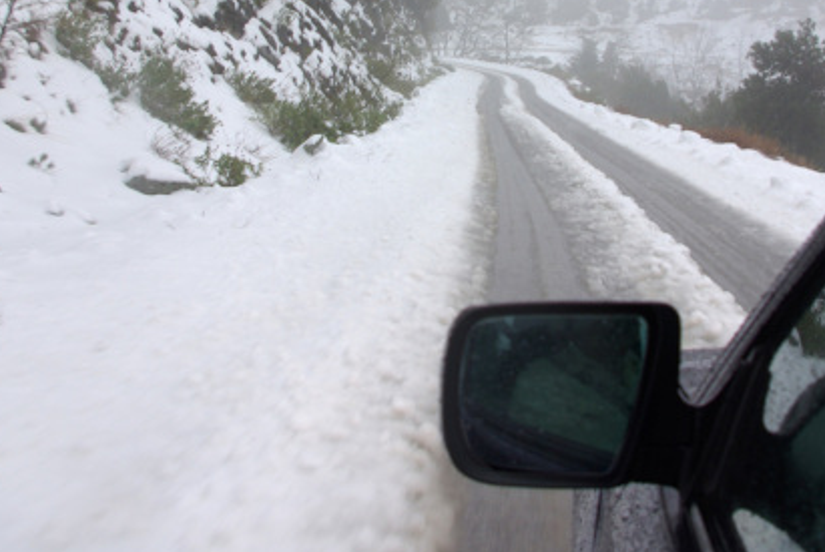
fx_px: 964
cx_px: 564
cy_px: 143
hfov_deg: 45.5
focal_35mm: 42
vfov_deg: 31.4
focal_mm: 18
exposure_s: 1/80
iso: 100
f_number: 6.3
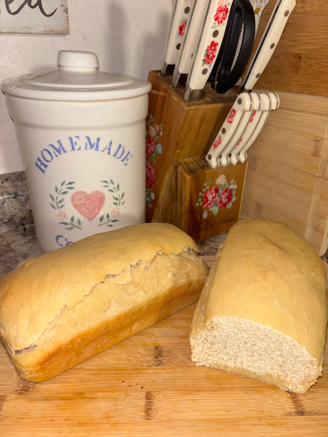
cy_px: 218
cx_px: 164
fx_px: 328
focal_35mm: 26
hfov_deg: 53.1
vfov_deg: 67.3
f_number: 1.6
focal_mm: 5.96
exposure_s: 1/60
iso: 50
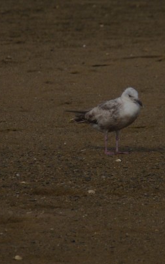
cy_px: 99
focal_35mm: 820
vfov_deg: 2.6
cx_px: 104
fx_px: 5898
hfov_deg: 1.6
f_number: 5.6
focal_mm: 200
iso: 200
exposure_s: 1/4000
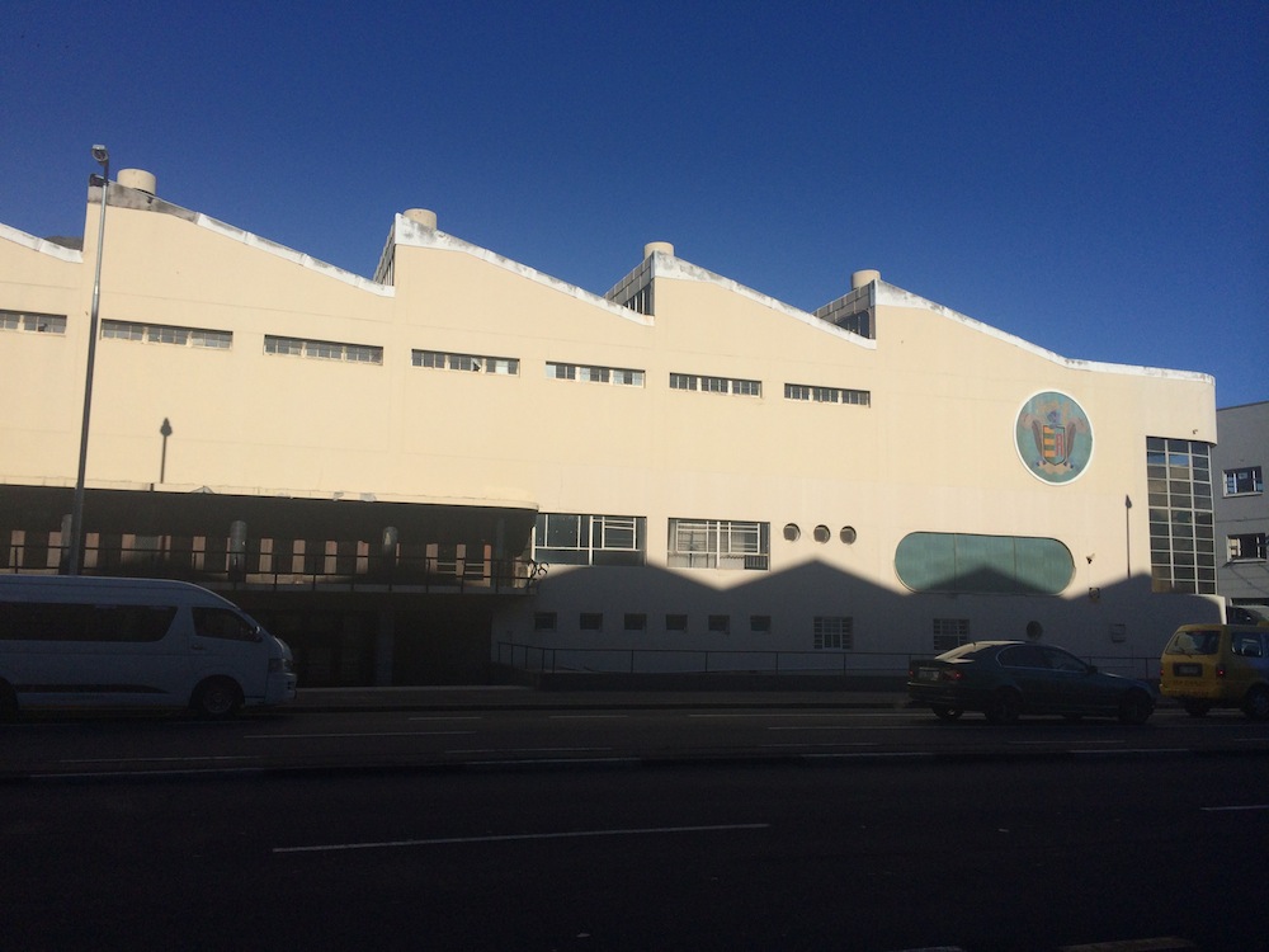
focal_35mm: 30
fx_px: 1100
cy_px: 476
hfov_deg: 60.0
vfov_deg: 46.8
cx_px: 634
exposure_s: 1/6849
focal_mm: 4.12
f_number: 2.2
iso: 40
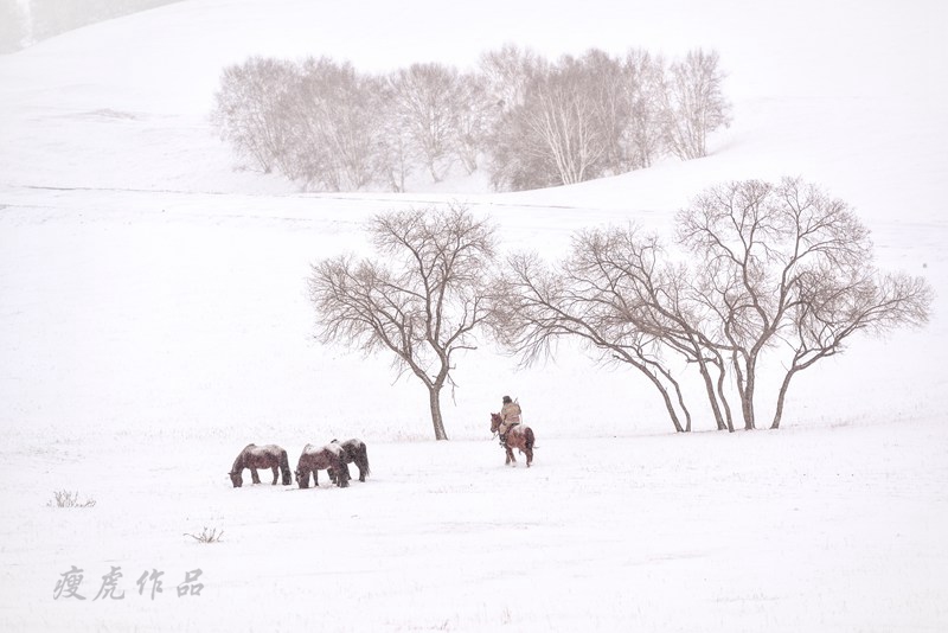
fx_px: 4478
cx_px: 474
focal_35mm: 170
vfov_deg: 8.1
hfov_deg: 12.1
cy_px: 316
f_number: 11
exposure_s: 1/640
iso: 1000
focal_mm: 170
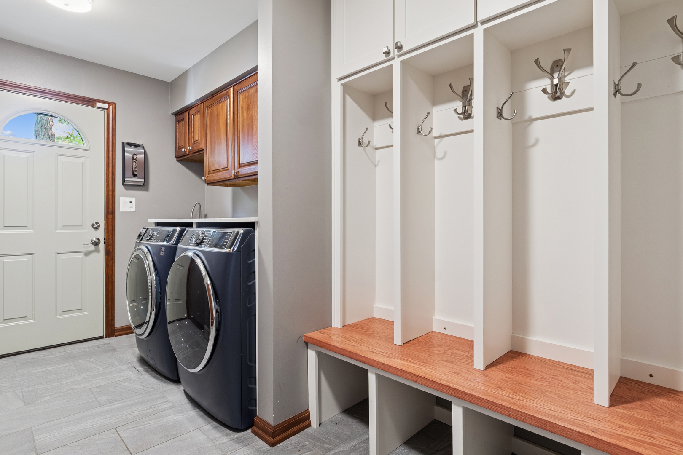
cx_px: 342
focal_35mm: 18
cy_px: 228
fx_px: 341
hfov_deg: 90.0
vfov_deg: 67.4
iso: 320
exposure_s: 1/2
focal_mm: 12
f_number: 8
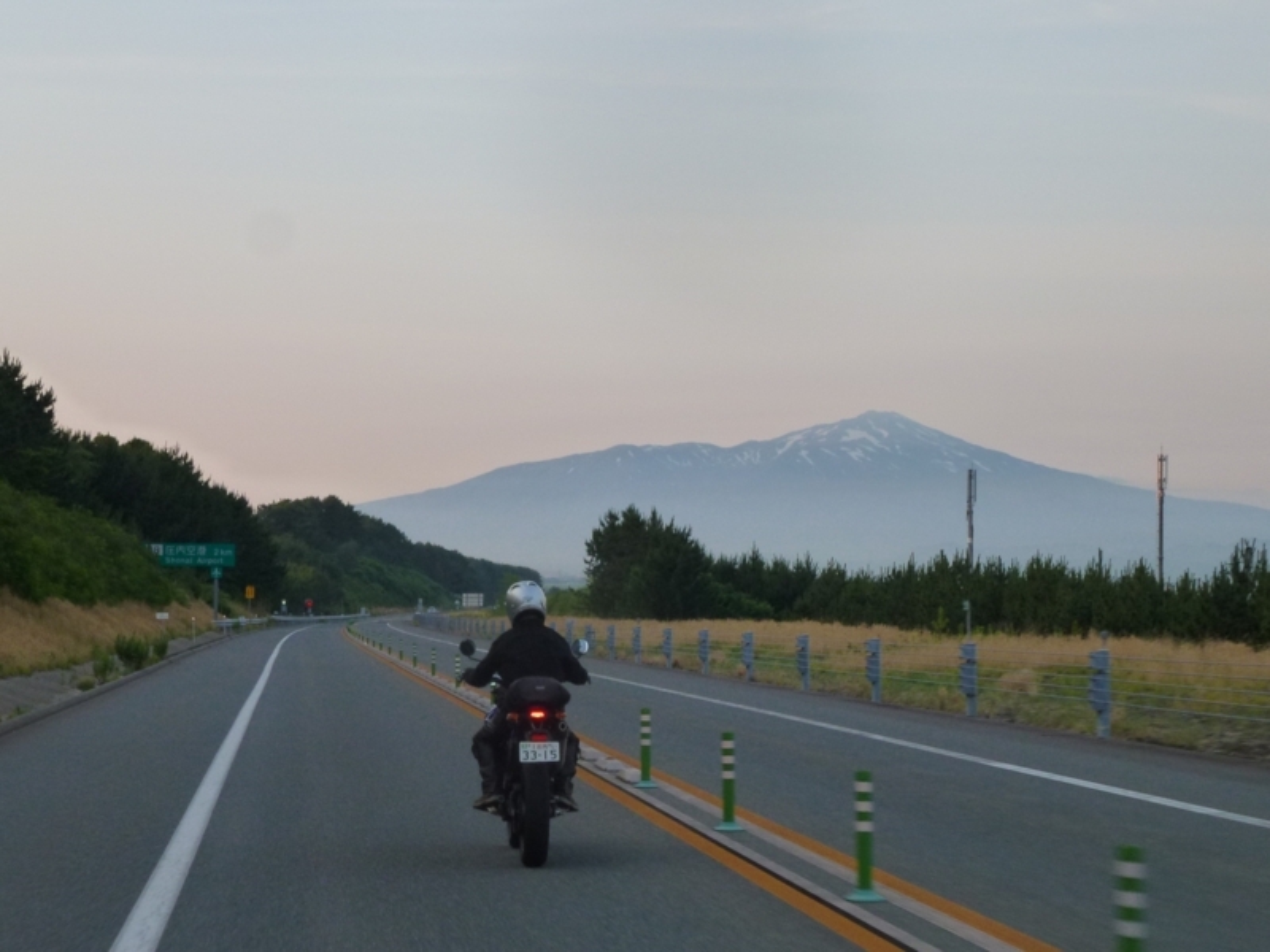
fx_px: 2752
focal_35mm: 75
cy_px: 476
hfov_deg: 26.0
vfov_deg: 19.6
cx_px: 635
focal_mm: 12.7
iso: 160
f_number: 4.7
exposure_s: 1/125
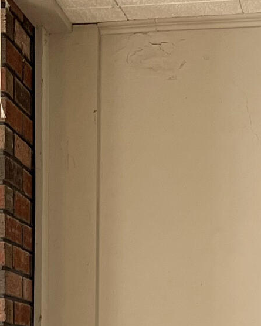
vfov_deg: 13.0
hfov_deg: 11.2
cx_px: 34
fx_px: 1322
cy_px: 537
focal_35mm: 137
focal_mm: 5.7
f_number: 1.5
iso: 100
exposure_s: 1/121
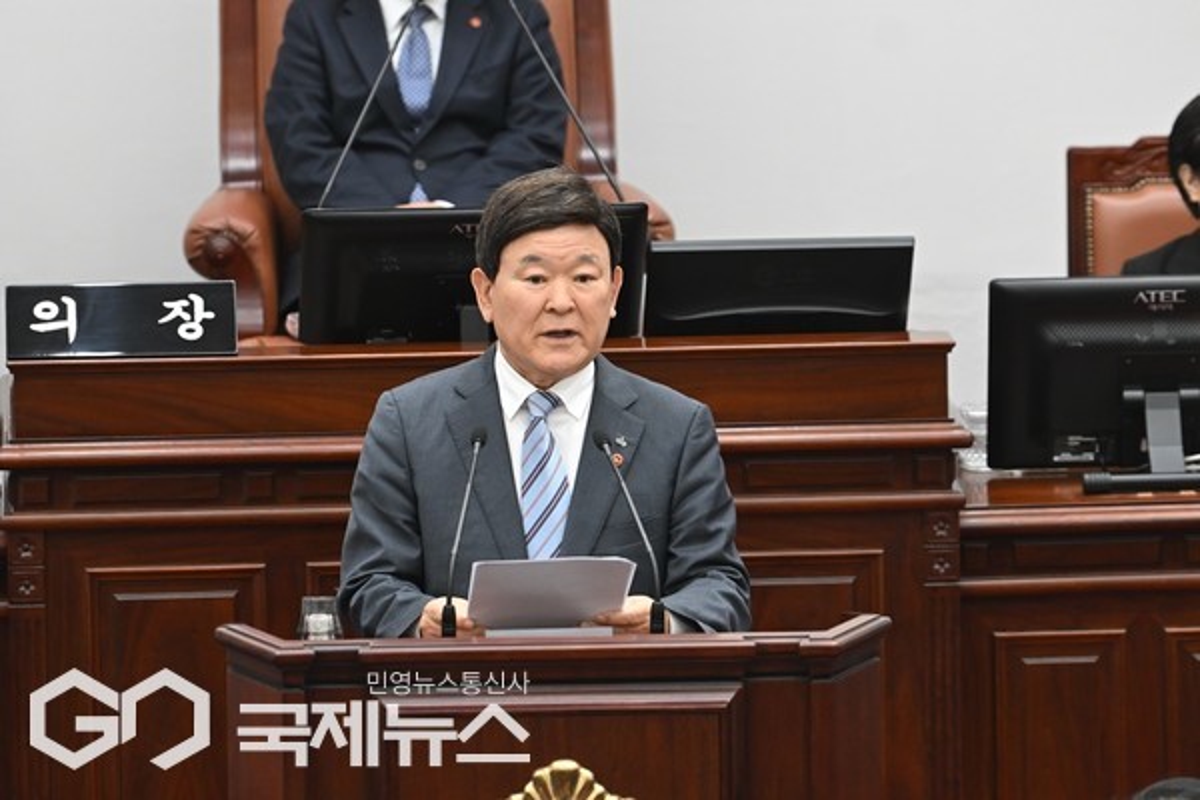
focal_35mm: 300
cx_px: 600
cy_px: 400
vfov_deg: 4.6
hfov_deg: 6.9
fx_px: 9999
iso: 2000
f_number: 4
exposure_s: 1/200
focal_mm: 200
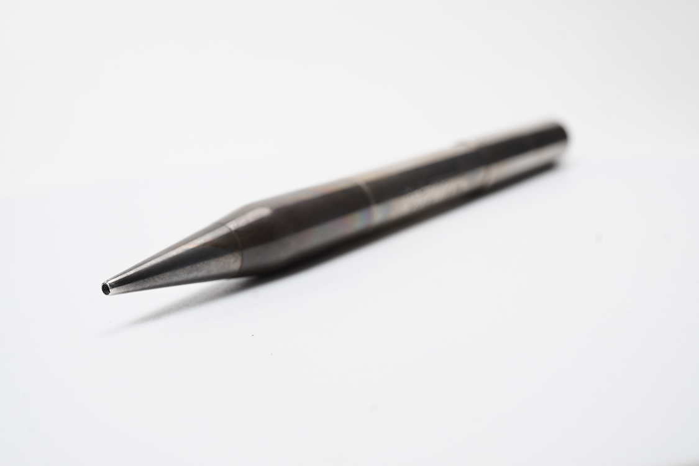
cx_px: 350
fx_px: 874
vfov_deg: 29.9
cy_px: 233
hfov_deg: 43.6
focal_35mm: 45
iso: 400
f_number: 18
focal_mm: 30
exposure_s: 1/100
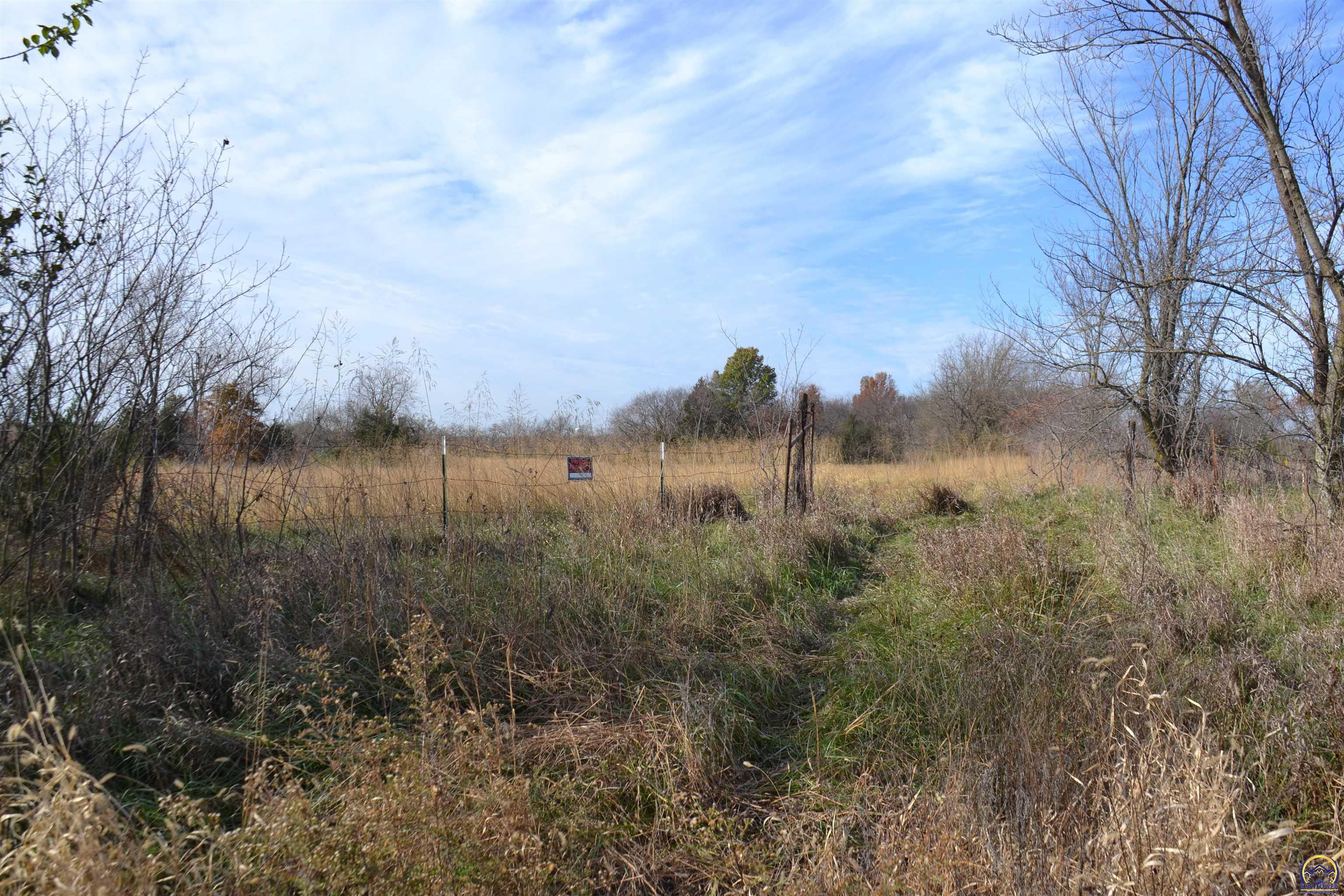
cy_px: 448
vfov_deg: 43.6
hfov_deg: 61.9
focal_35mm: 30
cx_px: 672
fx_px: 1120
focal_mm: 20
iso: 100
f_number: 8
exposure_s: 1/250
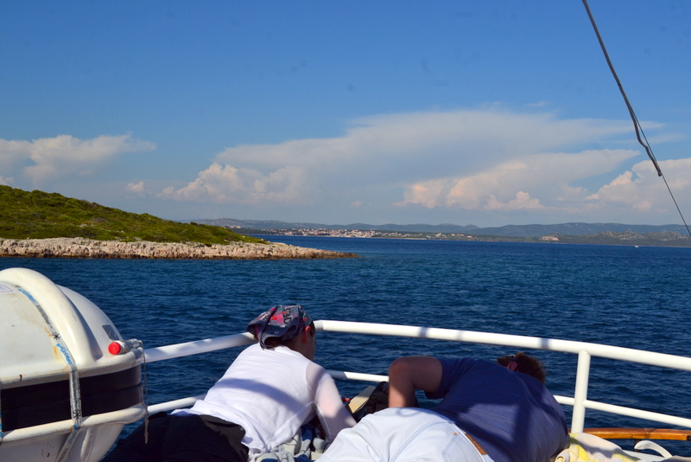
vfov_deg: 28.1
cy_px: 231
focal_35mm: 48
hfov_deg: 41.1
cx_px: 346
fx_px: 922
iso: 180
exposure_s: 1/500
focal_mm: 32
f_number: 11
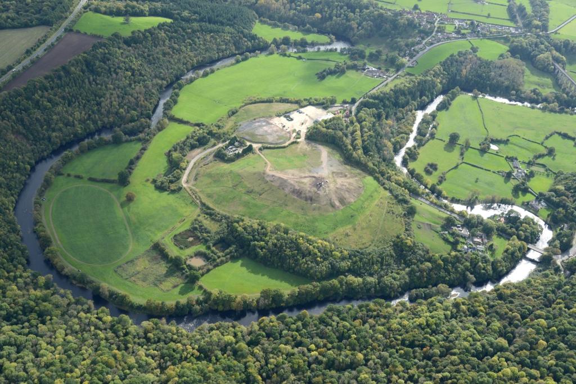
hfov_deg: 50.7
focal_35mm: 38
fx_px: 608
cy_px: 192
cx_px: 288
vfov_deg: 35.1
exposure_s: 1/800
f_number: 5
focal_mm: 38
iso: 400
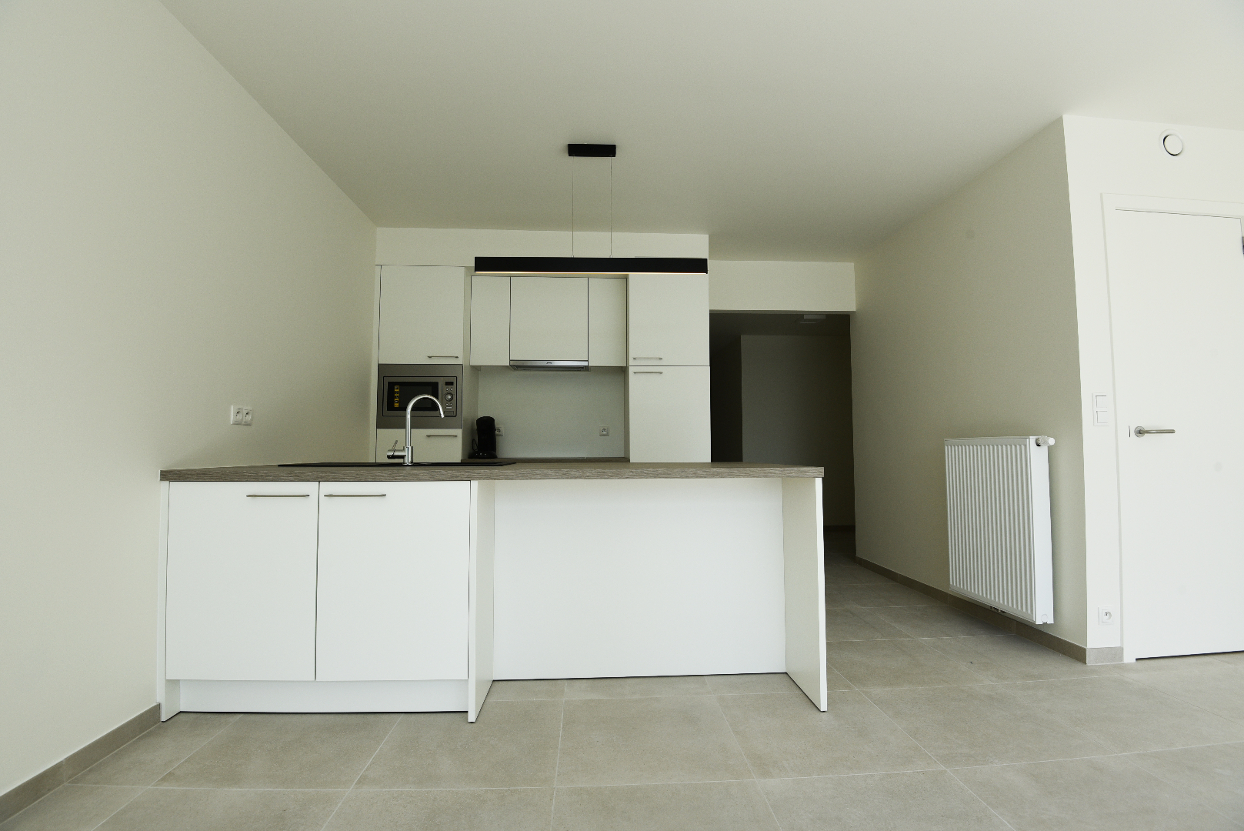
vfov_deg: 73.8
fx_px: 553
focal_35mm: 16
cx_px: 622
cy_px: 416
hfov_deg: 96.7
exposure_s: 1/250
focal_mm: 16
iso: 200
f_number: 8
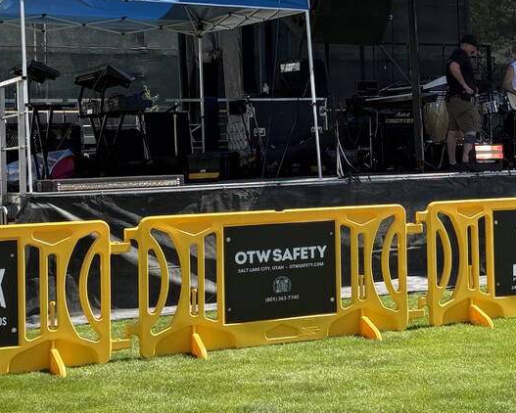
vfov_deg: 19.8
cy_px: 120
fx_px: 1176
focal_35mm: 77
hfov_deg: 24.5
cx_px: 370
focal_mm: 5.96
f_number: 1.6
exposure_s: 1/1799
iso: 50
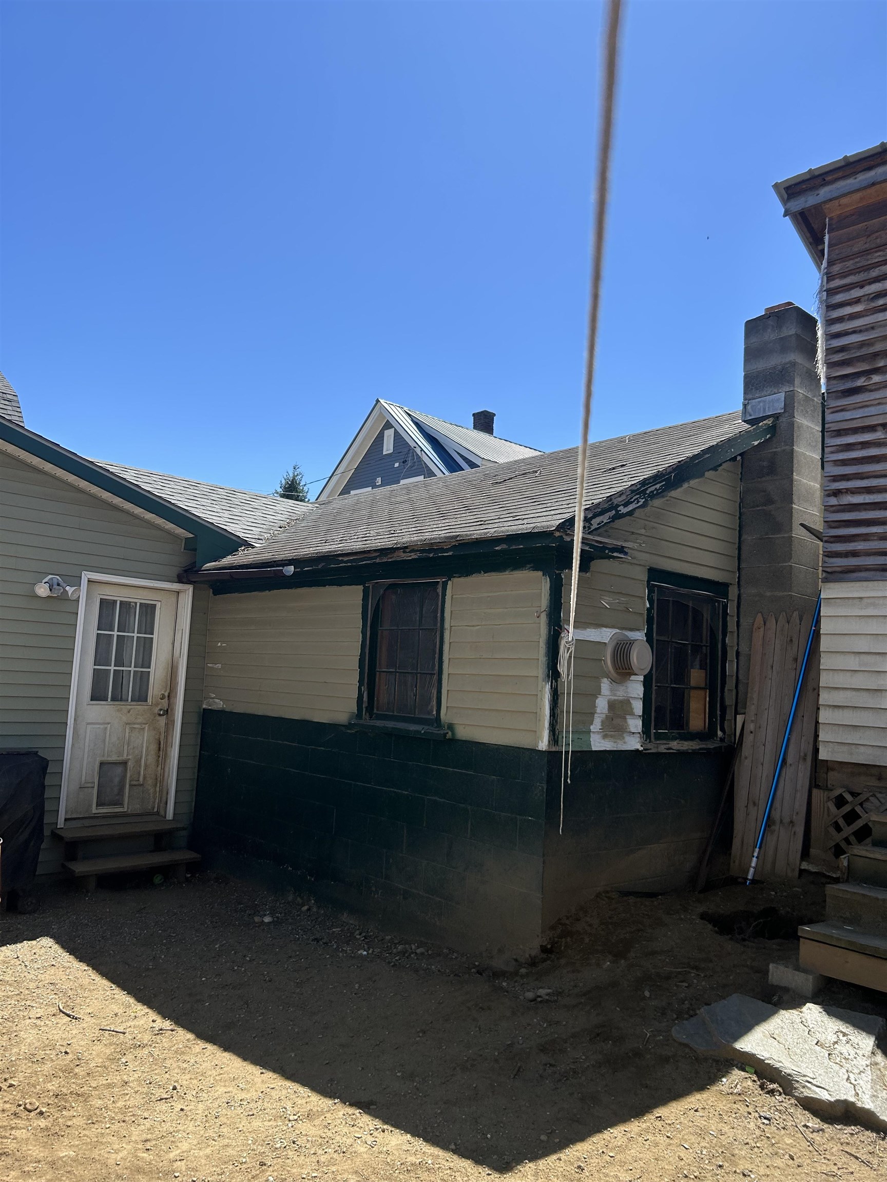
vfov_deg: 67.3
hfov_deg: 53.1
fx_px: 888
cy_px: 591
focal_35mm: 26
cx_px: 444
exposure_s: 1/2695
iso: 50
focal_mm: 5.7
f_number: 1.5
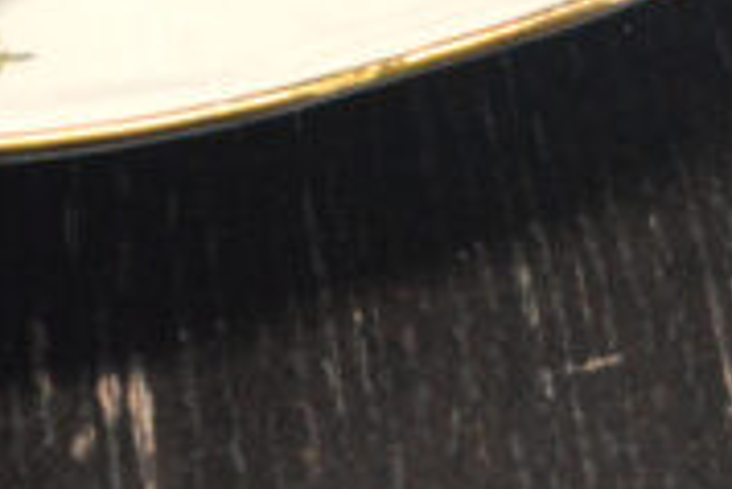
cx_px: -173
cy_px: -417
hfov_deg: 9.0
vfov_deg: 6.0
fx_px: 4602
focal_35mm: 226
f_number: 10
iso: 3200
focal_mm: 35
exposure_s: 1/100
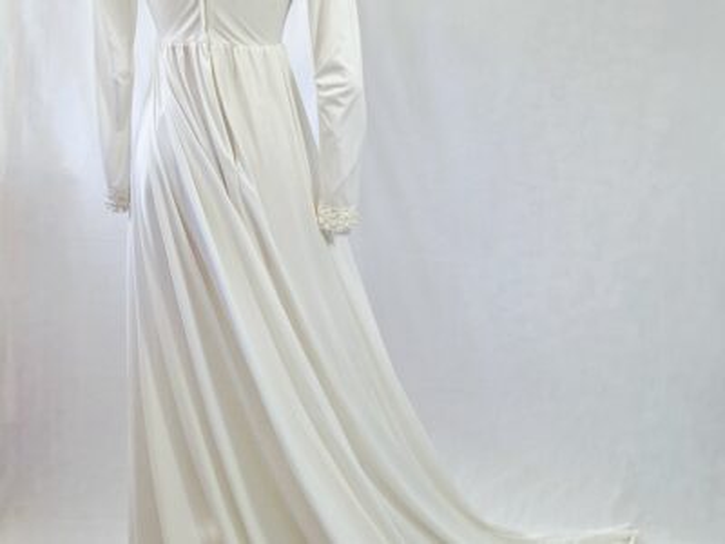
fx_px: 482
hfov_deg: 73.9
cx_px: 362
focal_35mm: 23
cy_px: 272
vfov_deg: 58.9
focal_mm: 5.54
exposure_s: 1/120
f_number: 1.8
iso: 64
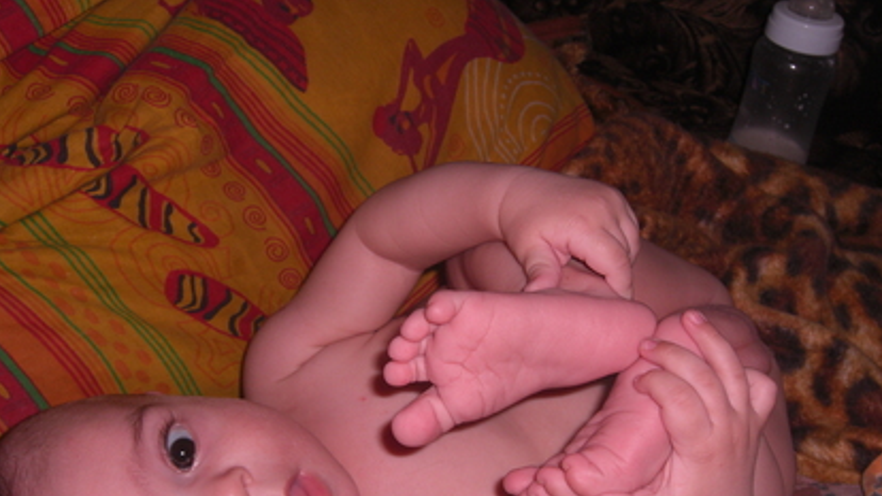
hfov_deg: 45.4
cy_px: 341
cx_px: 411
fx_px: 1053
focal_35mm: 45
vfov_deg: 26.3
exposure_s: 1/30
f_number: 4
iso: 100
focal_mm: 7.9
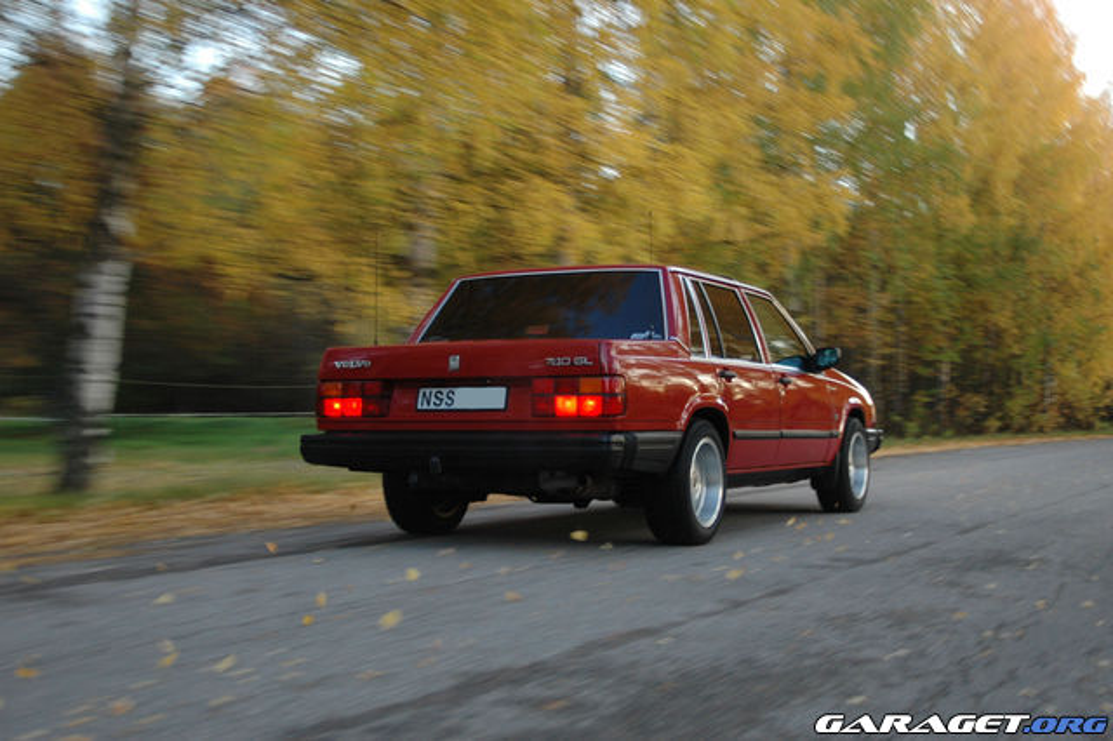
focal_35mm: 39
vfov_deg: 34.2
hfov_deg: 49.6
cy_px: 370
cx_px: 556
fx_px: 1205
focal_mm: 26
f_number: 4.2
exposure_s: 1/50
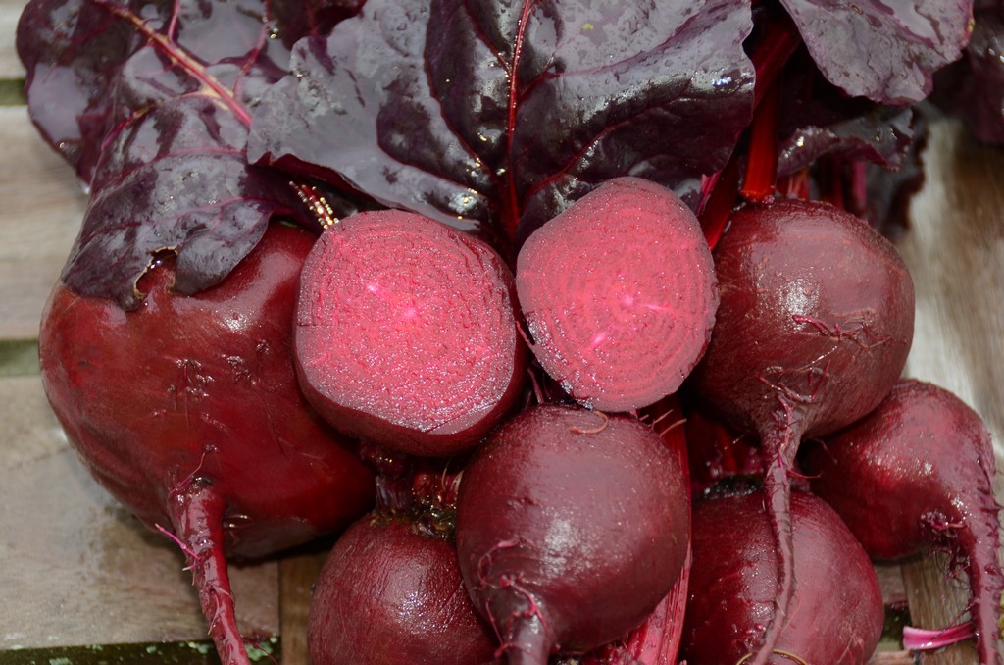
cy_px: 332
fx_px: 3005
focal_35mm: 108
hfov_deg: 19.0
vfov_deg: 12.6
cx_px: 502
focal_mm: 72
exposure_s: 1/60
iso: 100
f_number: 5.3
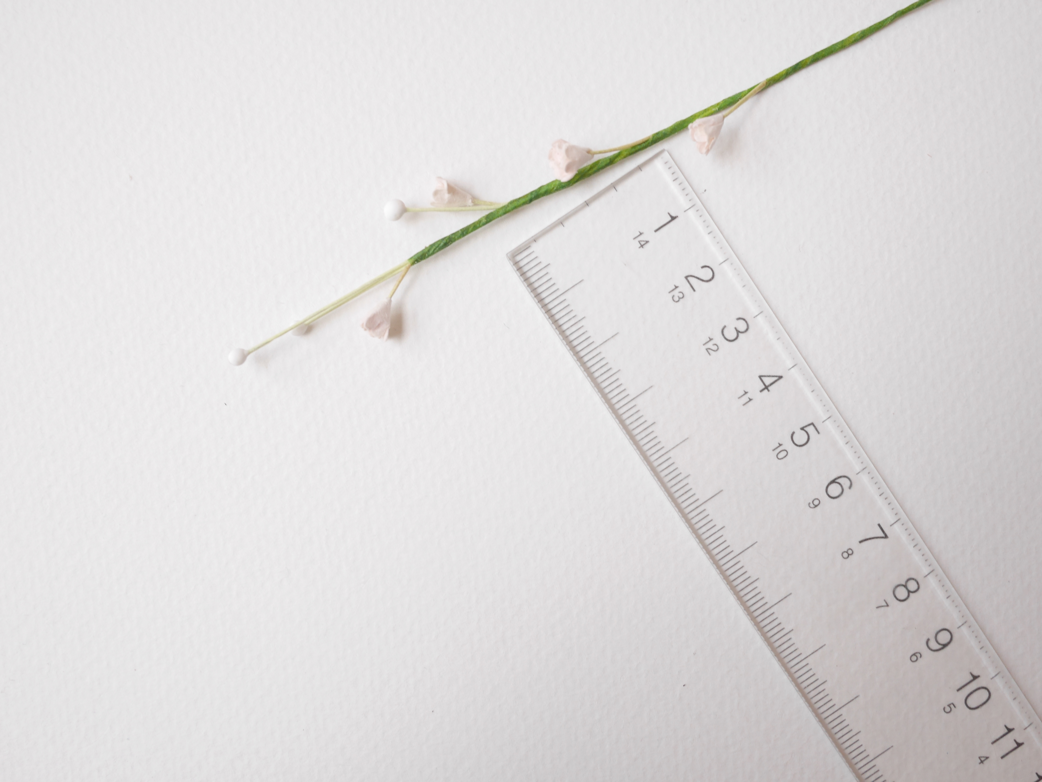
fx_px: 1205
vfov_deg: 36.0
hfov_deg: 46.8
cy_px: 391
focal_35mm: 40
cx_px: 521
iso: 800
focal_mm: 20
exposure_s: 1/100
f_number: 5
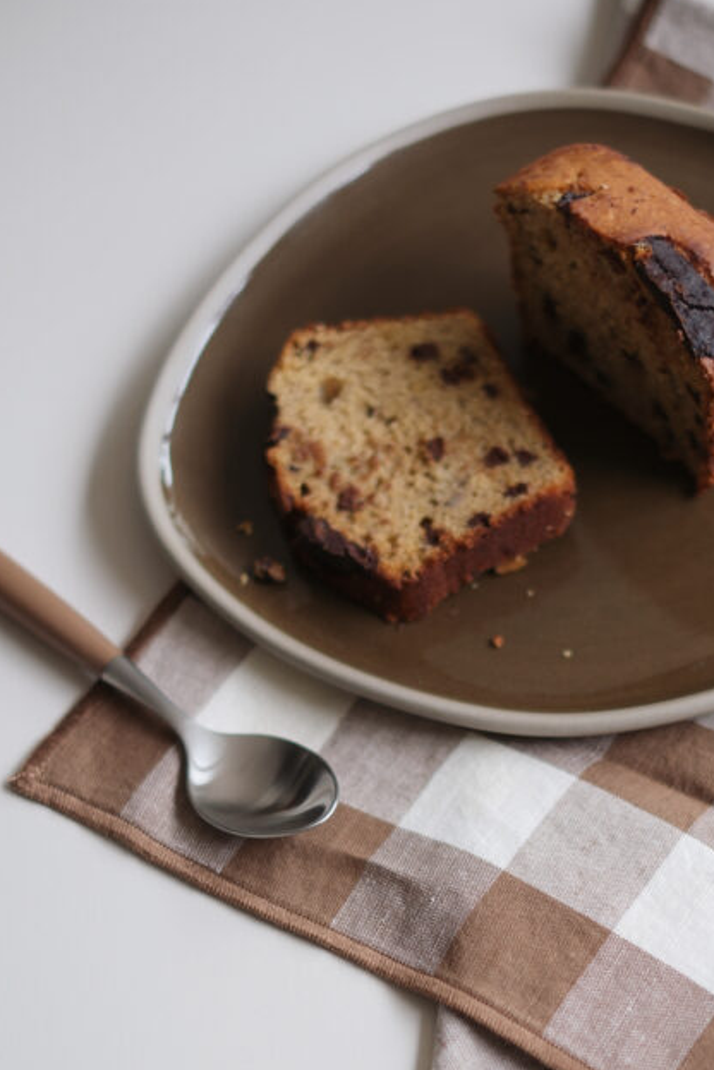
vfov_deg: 23.0
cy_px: 868
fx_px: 2588
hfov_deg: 15.6
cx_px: 552
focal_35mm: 87
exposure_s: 1/70
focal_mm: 35
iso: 125
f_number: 2
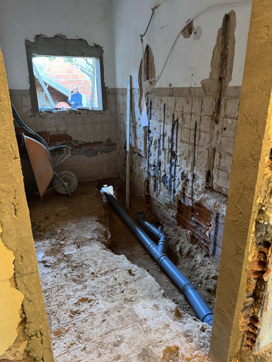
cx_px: 136
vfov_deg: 71.6
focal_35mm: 24
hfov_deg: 56.8
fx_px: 251
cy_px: 181
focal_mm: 6.76
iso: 640
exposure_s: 1/33
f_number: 1.78
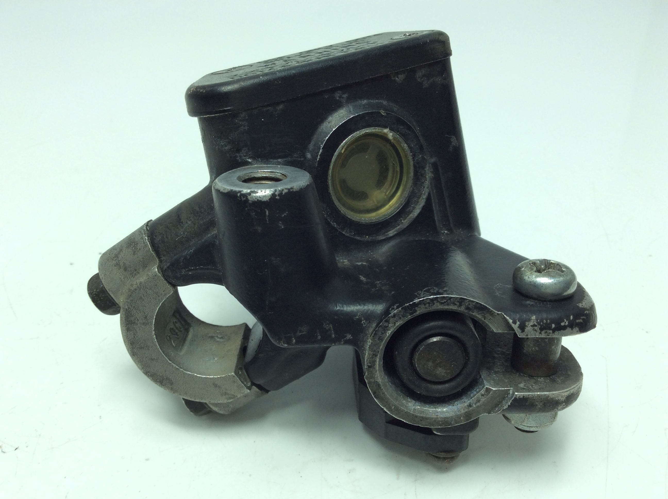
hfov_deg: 56.9
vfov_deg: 44.1
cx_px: 334
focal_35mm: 32
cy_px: 250
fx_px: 617
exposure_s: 1/262
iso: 32
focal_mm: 3.3
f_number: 2.4
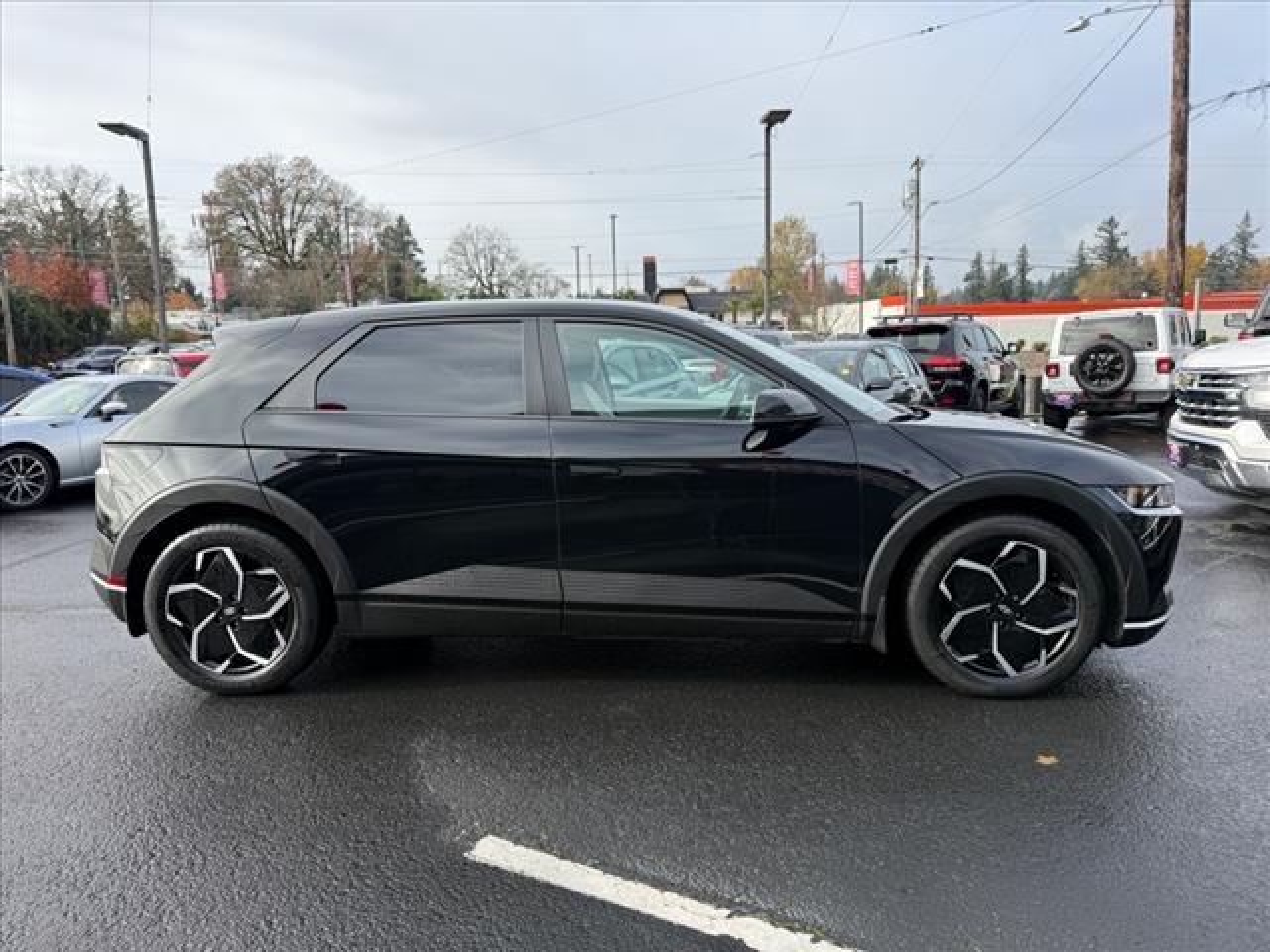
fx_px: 881
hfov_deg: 71.6
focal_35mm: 24
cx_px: 635
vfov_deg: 56.8
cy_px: 476
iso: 80
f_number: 1.78
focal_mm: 6.76
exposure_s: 1/1689
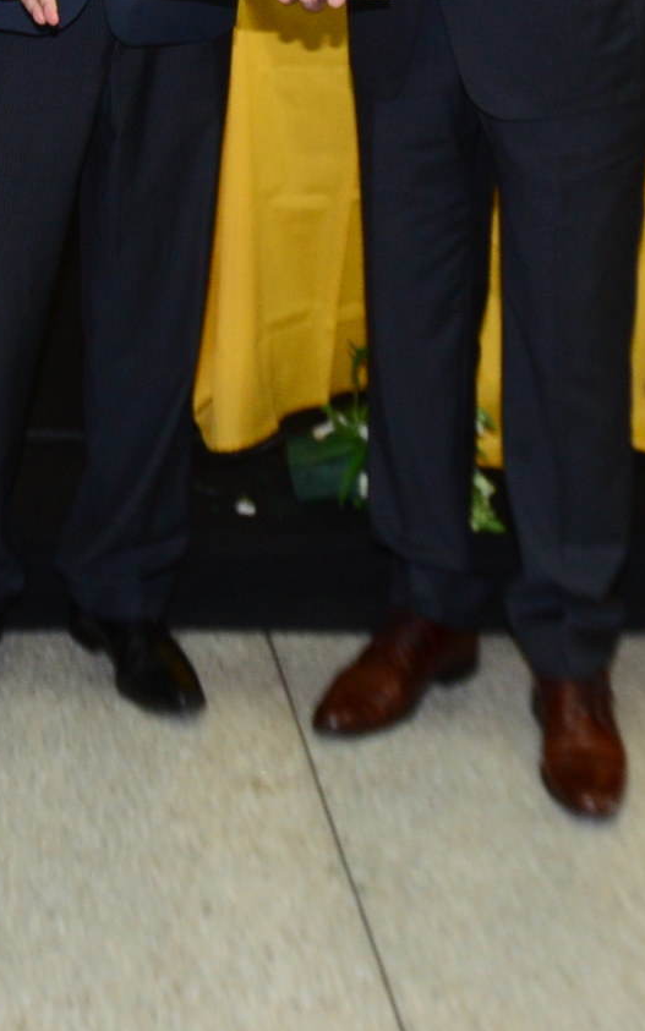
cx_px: 278
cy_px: -185
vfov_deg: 23.7
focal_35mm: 80
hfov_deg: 16.3
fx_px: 2250
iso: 1600
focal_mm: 22
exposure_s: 1/125
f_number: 5
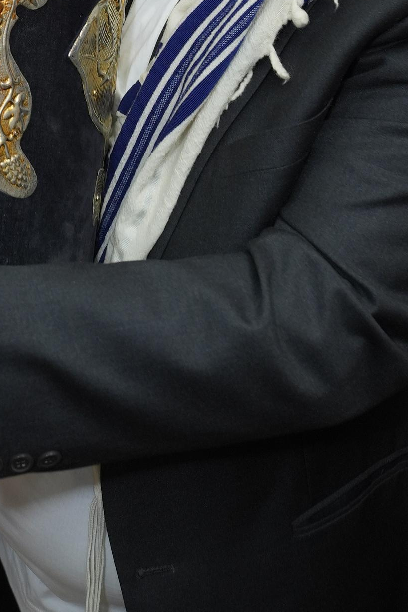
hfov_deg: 14.1
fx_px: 1648
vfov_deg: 20.0
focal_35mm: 97
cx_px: 147
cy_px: -83
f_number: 5
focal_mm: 34
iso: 640
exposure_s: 1/50
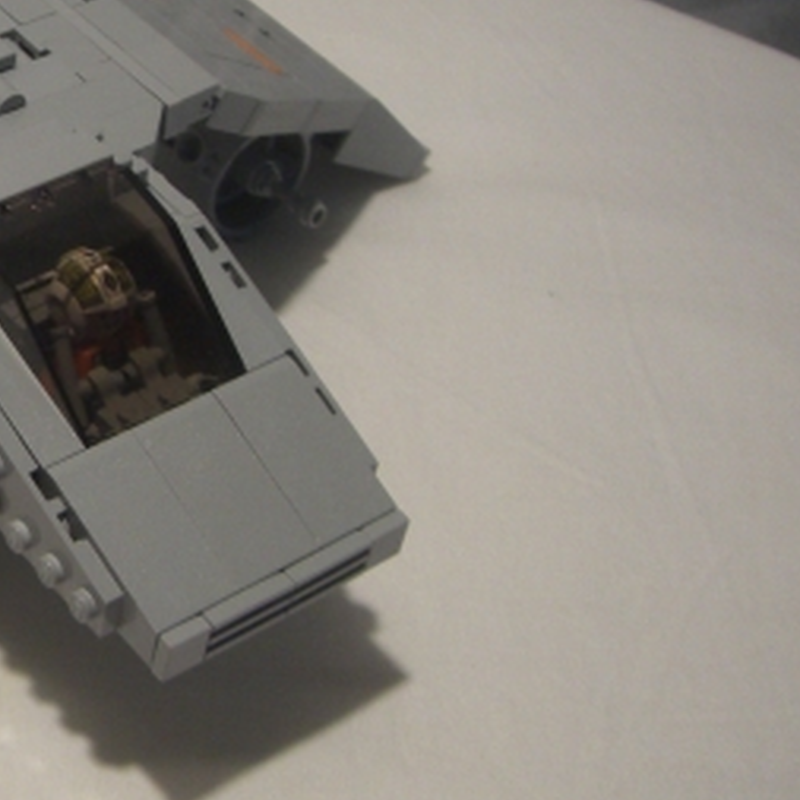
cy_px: 250
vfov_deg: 20.3
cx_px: -136
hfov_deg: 19.3
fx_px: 2222
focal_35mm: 85
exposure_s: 1/30
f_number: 2.7
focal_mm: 6.2
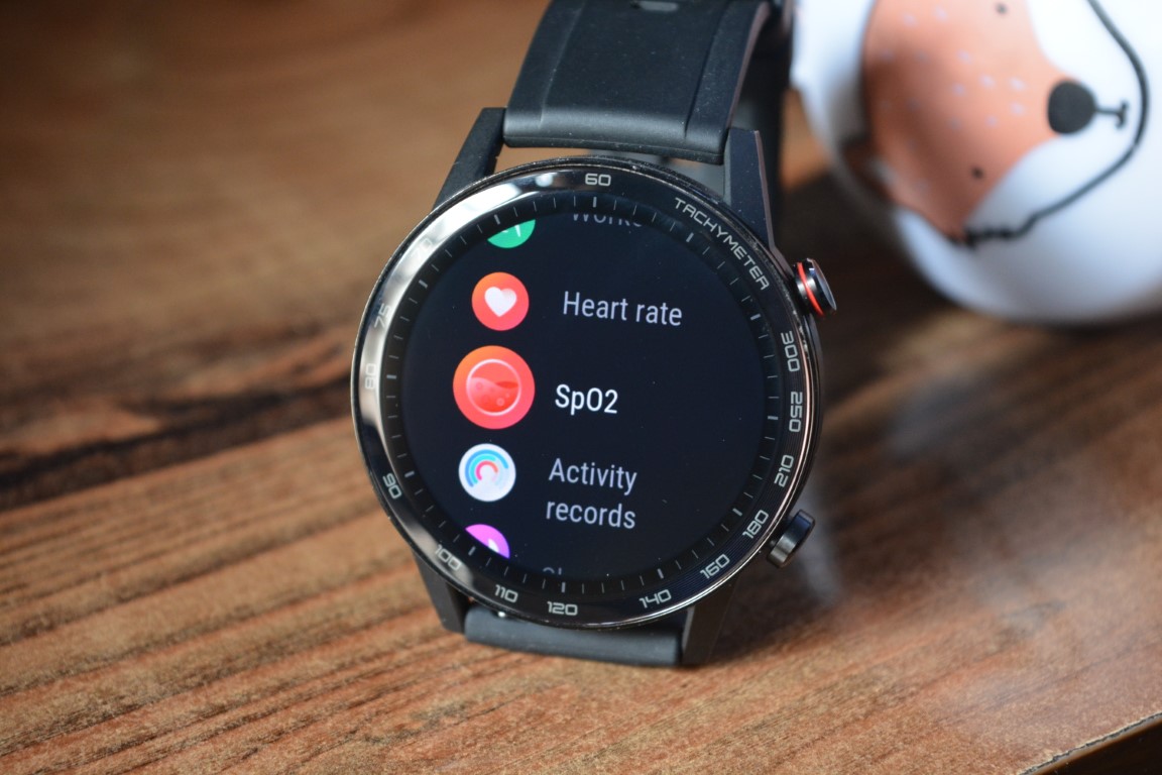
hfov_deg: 24.6
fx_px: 2663
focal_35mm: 82
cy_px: 388
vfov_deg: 16.6
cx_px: 581
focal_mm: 55
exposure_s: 1/15
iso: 1600
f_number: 5.6
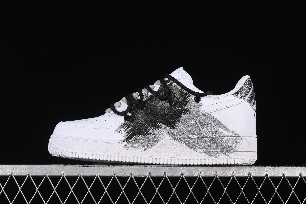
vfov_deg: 18.2
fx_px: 637
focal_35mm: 75
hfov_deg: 27.0
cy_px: 102
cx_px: 153
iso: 160
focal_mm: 50
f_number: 8
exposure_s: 1/100
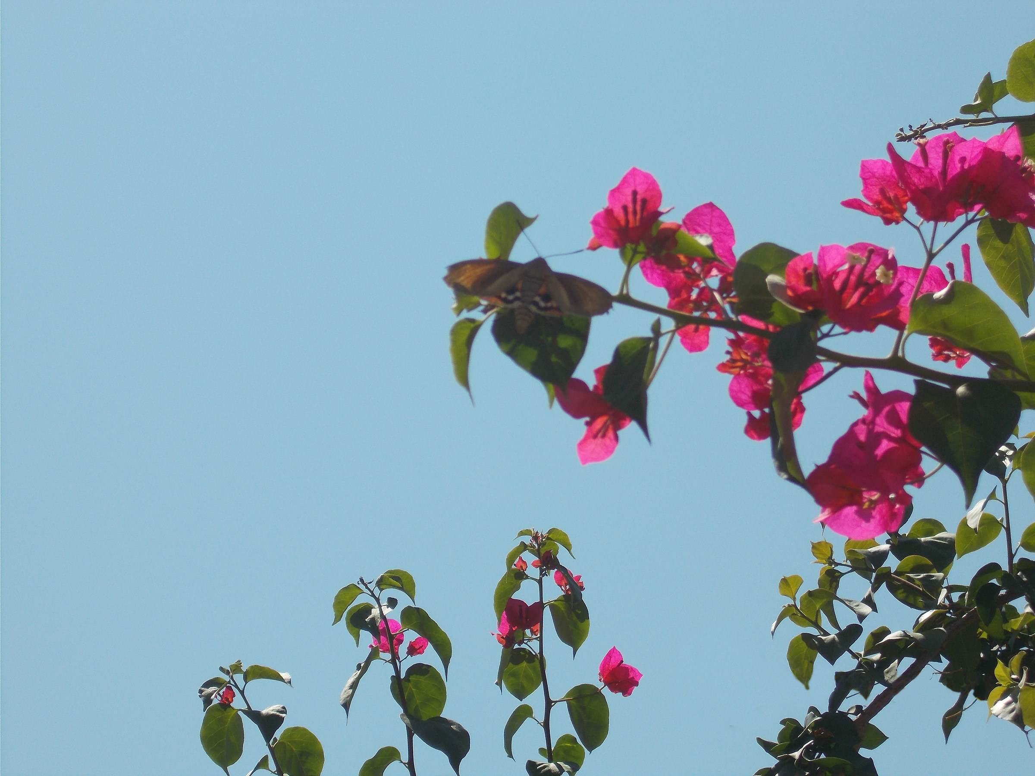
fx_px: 3887
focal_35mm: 130
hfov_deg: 15.2
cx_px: 518
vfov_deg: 11.4
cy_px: 388
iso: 80
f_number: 6.5
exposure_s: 1/400
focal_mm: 23
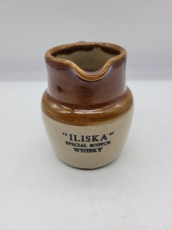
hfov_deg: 53.1
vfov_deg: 67.3
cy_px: 115
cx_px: 86
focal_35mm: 26
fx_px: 172
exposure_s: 1/244
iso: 40
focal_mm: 5.4
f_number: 1.8
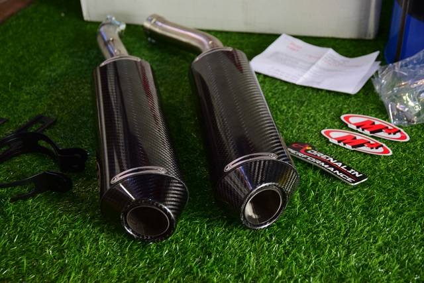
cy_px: 142
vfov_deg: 23.8
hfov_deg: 35.0
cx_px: 212
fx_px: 671
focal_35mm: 57
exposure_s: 1/60
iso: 800
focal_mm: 38
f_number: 3.5
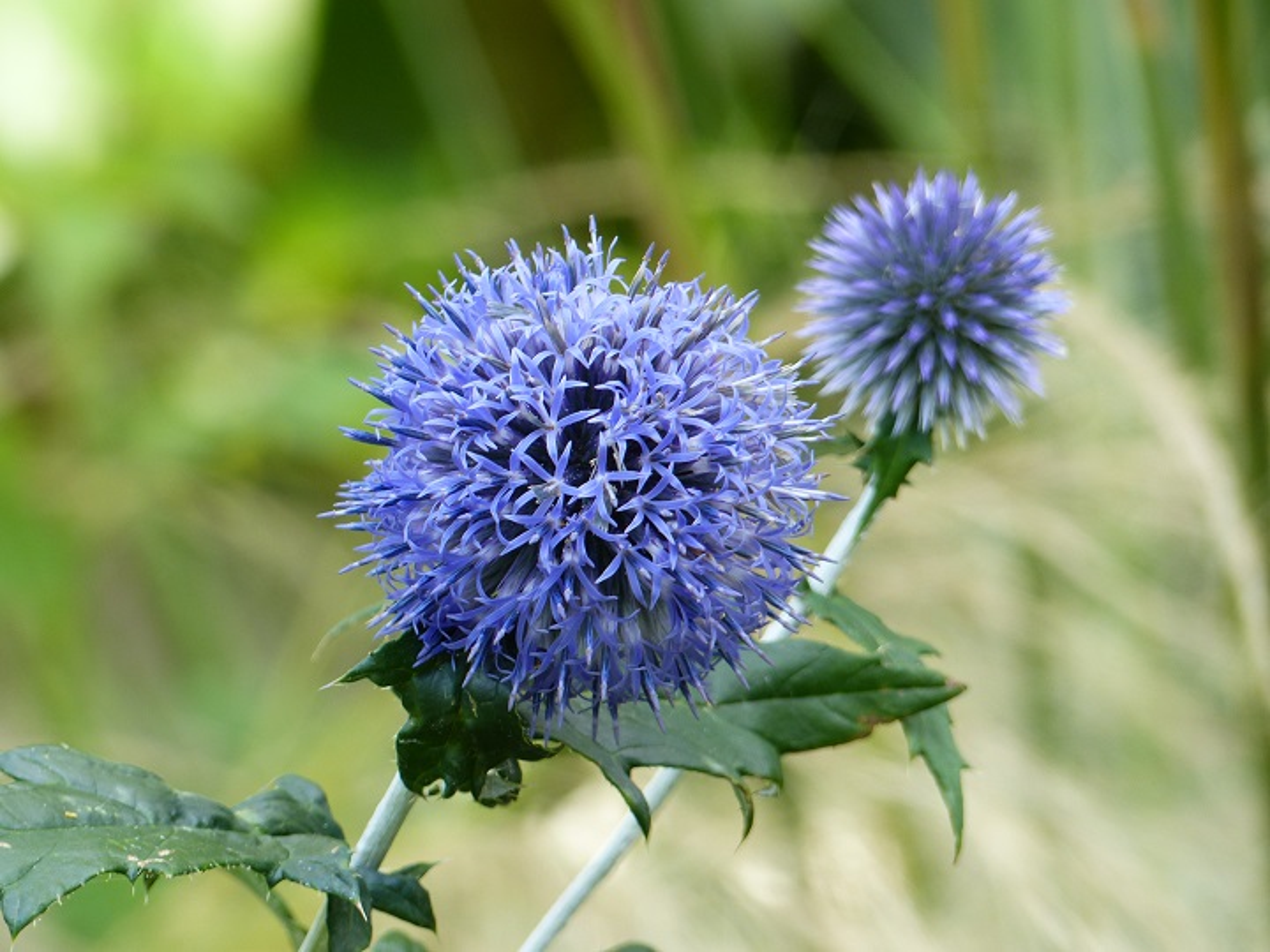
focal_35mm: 598
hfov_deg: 3.3
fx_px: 21940
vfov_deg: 2.5
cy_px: 476
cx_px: 635
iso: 100
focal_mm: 107.6
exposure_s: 1/160
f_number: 4
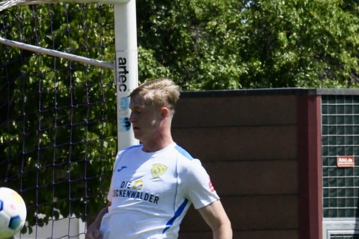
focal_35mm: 533
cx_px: -15
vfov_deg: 2.6
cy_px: 232
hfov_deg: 3.9
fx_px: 5316
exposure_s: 1/1600
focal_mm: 240
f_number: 22
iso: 5000
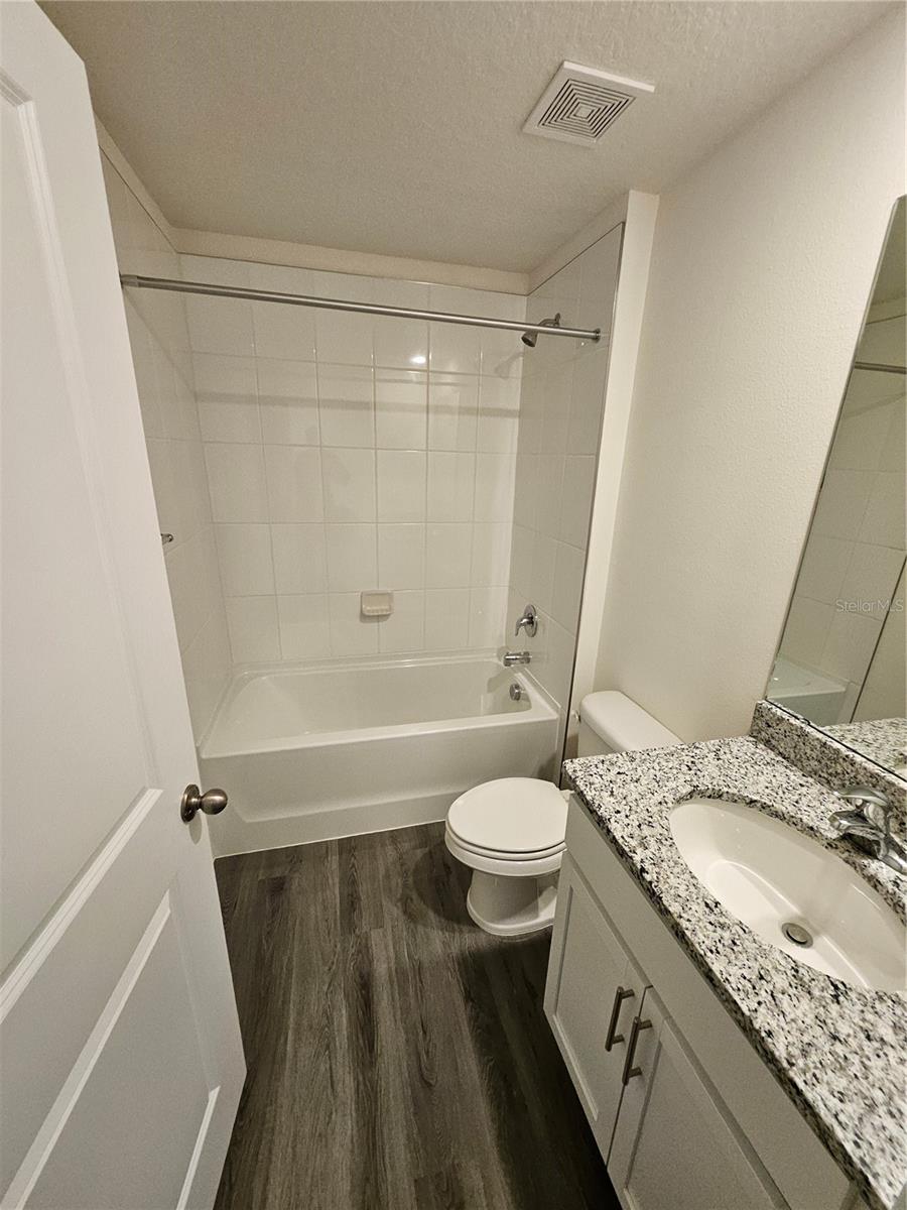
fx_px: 454
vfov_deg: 106.2
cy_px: 605
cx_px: 454
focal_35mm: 13
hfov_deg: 89.9
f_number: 2.2
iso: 200
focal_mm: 1.7
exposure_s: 1/60
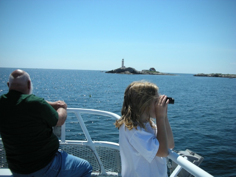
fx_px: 239
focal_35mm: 35
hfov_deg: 52.6
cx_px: 118
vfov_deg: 40.7
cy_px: 88
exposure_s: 1/141
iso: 50
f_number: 7.9
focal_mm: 5.8
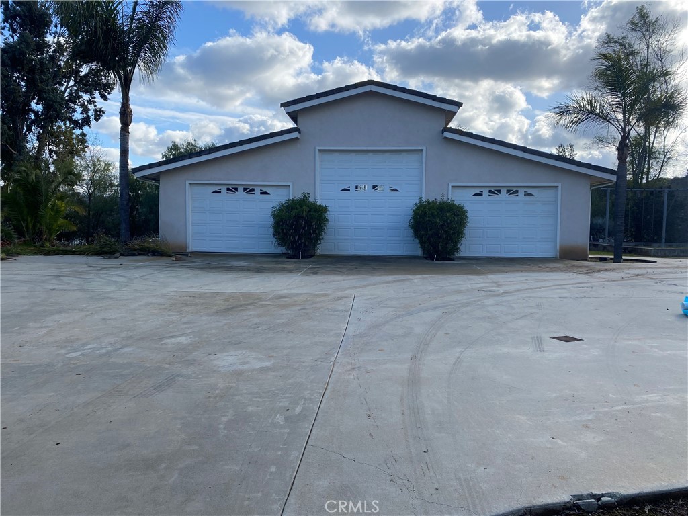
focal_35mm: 26
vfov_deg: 53.1
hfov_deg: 67.3
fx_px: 517
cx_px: 344
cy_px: 258
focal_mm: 4.25
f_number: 1.8
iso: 32
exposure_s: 1/1779
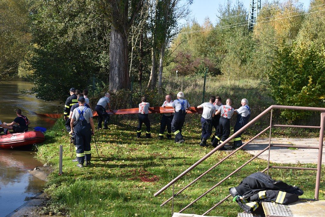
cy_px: 108
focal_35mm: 51
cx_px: 162
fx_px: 460
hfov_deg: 38.9
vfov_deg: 26.5
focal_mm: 34
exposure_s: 1/160
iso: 100
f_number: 6.3
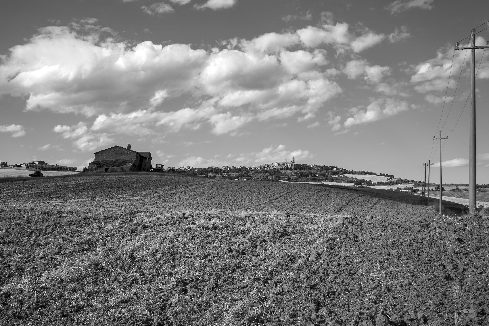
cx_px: 234
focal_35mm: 38
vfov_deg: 35.1
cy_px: 175
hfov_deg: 50.7
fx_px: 516
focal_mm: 35
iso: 125
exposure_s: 1/60
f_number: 20
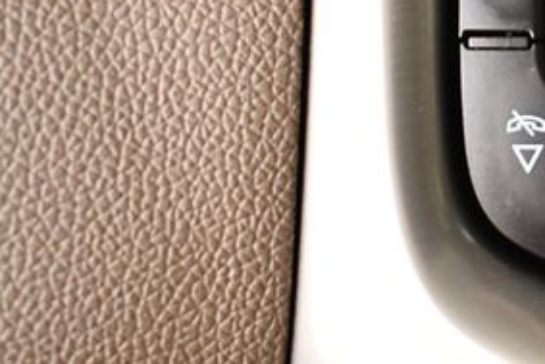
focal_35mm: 95
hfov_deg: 20.4
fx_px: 1439
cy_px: -44
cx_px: 607
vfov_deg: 14.1
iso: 3200
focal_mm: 21
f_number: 3.8
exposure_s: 1/60
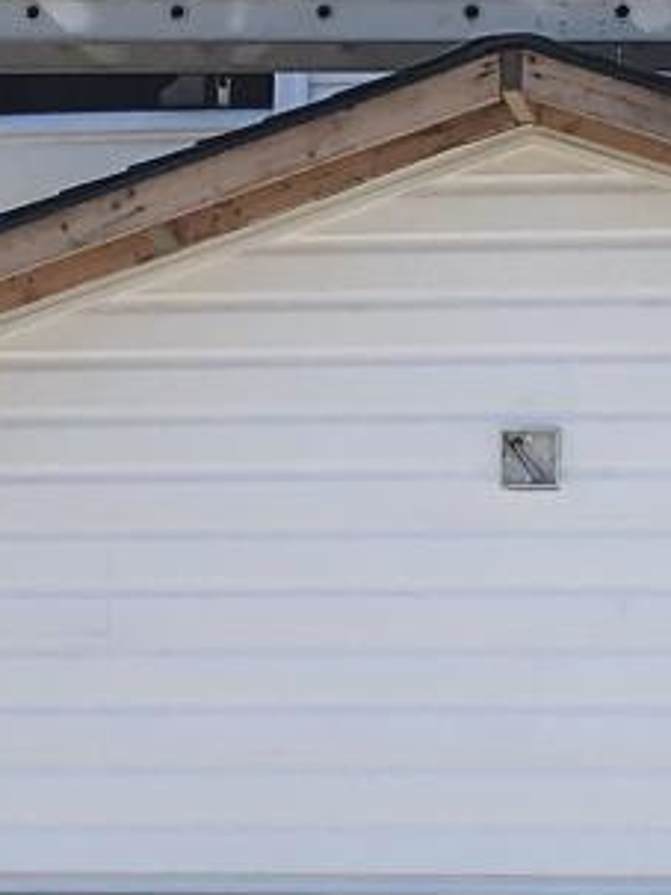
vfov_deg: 10.6
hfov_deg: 8.0
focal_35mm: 185
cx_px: 242
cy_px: -15
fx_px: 4785
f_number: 1.8
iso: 20
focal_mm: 3.99
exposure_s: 1/1709
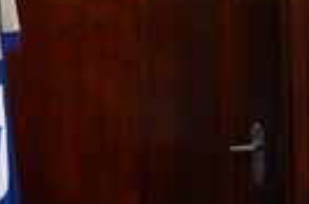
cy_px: -60
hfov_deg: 13.7
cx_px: -290
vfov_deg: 10.3
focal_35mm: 130
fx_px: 1113
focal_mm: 18
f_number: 3.5
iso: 800
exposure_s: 1/50
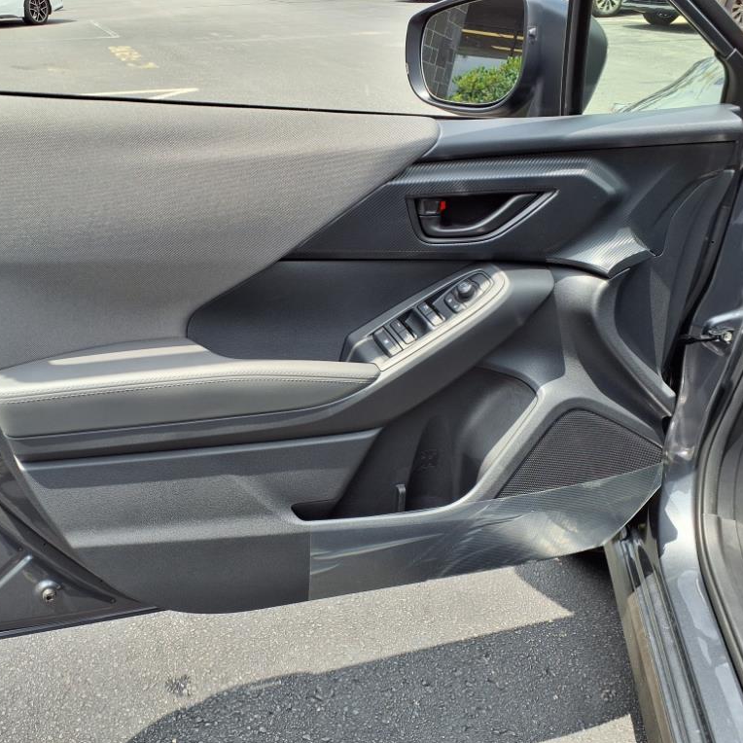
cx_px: 281
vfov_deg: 51.1
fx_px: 777
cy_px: 372
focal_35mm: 32
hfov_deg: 50.6
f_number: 1.9
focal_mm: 3.58
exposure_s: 1/769
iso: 40
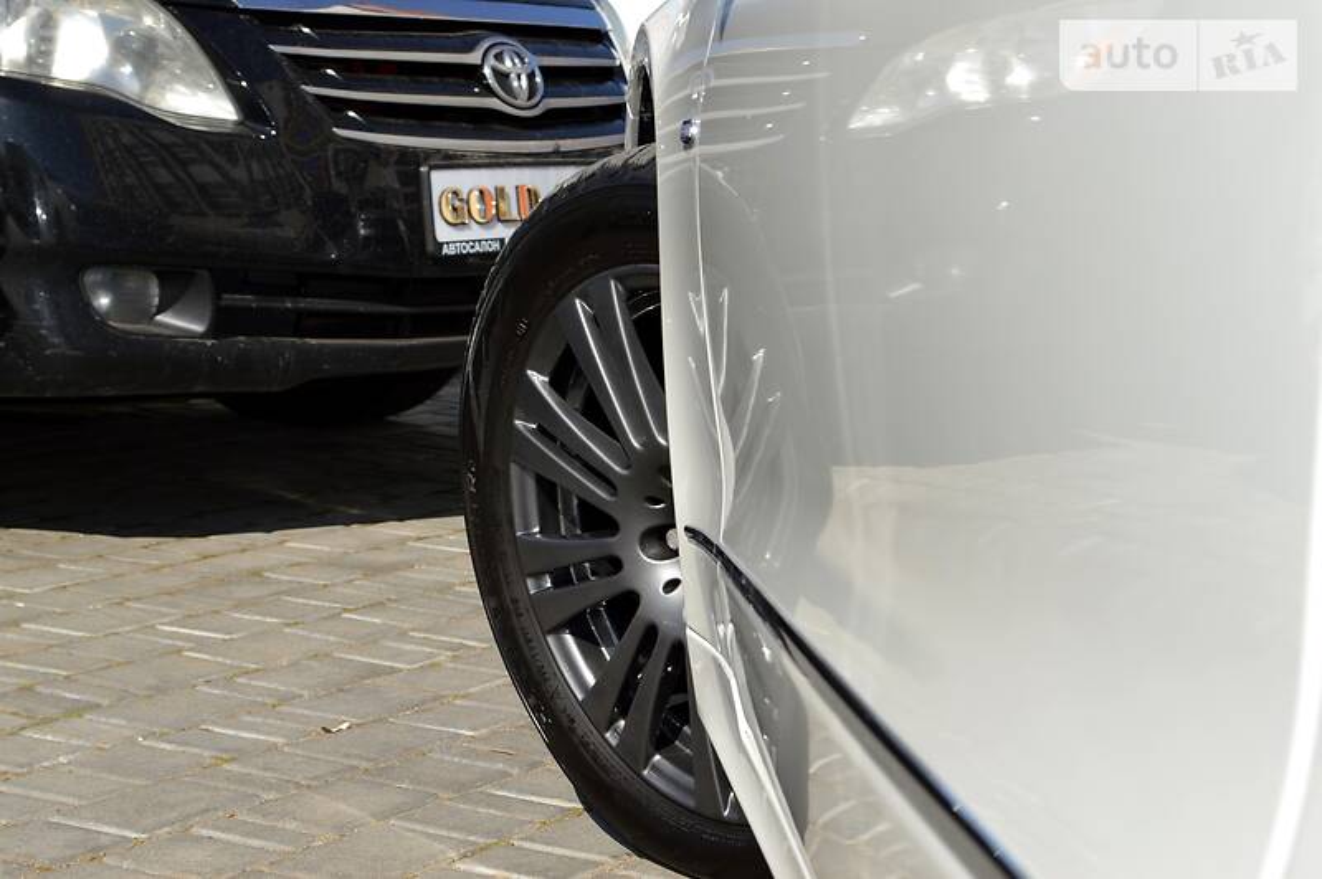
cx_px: 661
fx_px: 3027
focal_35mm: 82
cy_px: 440
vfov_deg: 16.5
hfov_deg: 24.6
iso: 100
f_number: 8
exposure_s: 1/200
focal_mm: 55
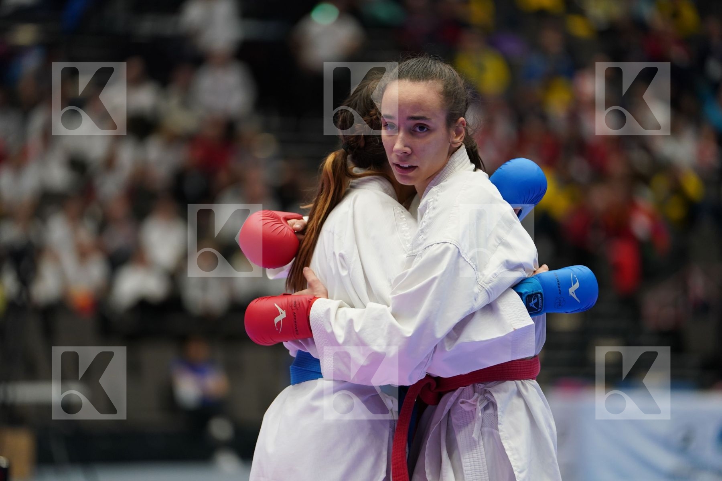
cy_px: 240
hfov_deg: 11.1
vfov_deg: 7.4
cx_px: 361
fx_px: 3730
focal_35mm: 186
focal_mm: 186
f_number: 2.8
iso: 1250
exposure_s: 1/500
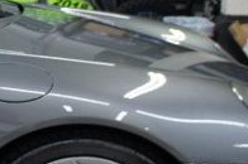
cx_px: -214
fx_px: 970
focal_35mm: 141
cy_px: -20
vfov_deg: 9.6
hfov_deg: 13.0
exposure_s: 1/30
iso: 200
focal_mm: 18
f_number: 3.5
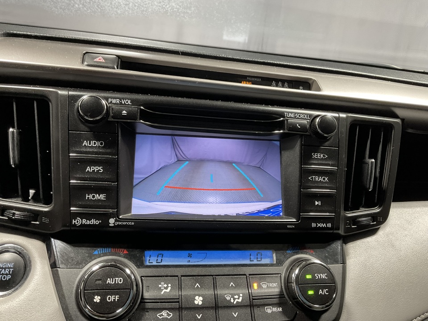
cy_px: 160
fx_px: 359
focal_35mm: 29
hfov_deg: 61.7
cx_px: 214
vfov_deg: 48.2
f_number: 1.8
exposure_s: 1/60
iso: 100
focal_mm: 3
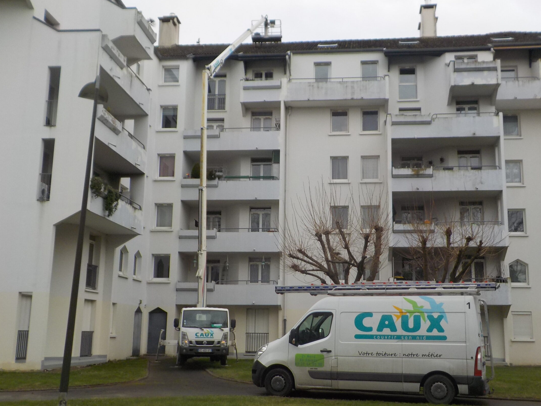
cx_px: 299
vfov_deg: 39.6
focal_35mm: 36
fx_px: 563
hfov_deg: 51.3
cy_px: 218
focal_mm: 4.1
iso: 125
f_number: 3.3
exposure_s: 1/320
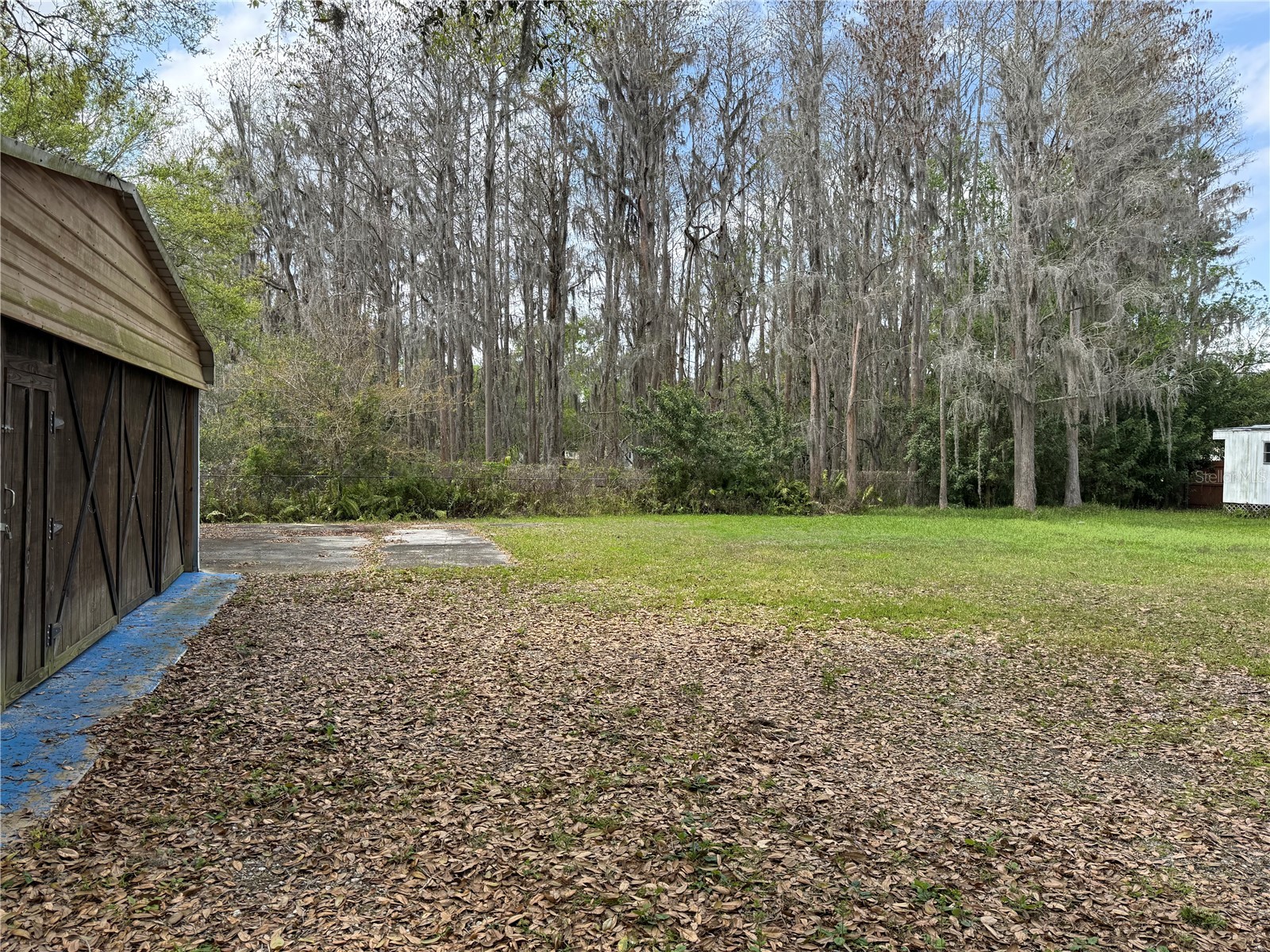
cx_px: 635
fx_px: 881
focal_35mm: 24
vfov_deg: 56.8
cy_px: 476
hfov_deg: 71.6
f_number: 1.78
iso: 100
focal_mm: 6.76
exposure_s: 1/2232
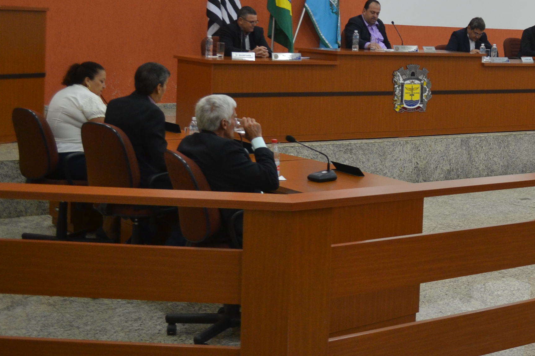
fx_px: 906
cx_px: 537
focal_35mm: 61
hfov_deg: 30.5
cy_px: 72
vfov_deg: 22.0
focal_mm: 20
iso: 400
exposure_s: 1/40
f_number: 3.8
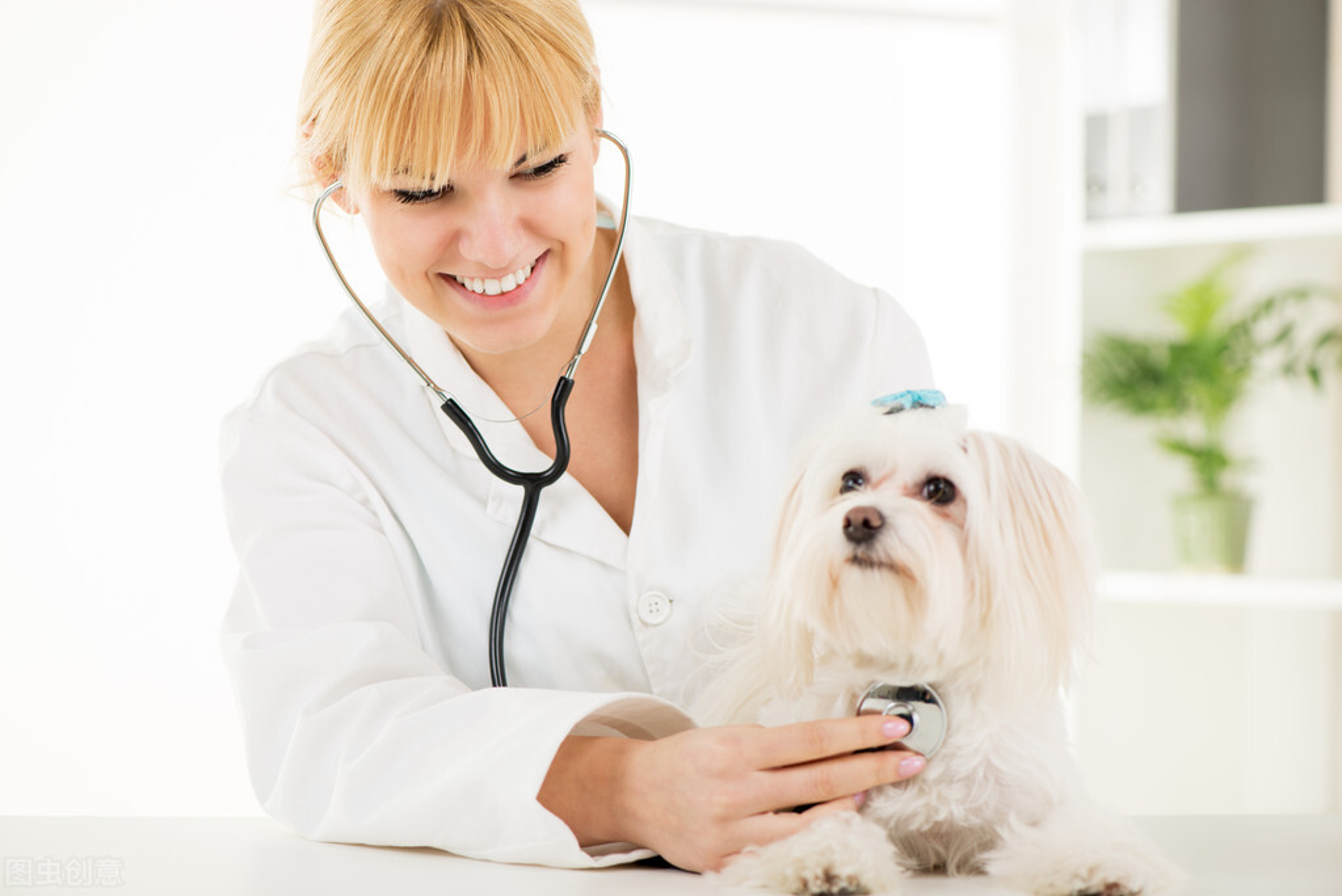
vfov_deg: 13.1
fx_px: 3916
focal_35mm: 105
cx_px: 671
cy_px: 448
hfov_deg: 19.4
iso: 100
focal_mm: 105
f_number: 5
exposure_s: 1/125
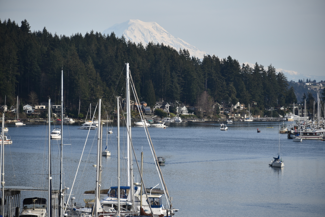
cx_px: 162
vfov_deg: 7.2
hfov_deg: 10.8
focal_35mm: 190
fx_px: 1716
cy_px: 108
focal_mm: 190
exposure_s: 1/400
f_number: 6.3
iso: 100
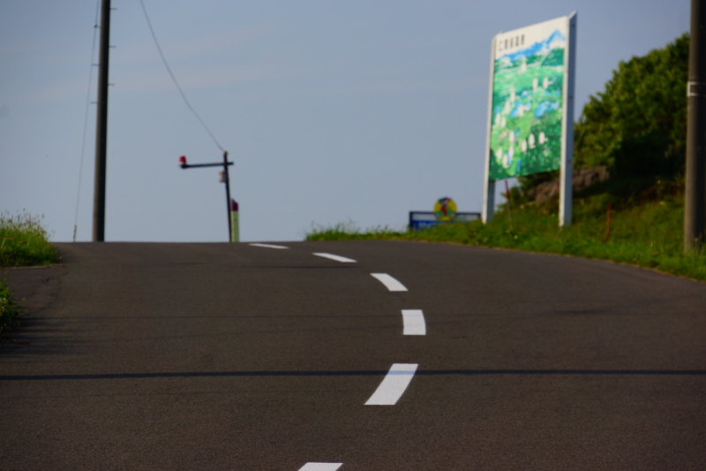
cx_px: 353
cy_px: 236
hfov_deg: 7.6
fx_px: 5313
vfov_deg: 5.1
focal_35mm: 271
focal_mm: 181
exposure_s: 1/640
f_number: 9
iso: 200
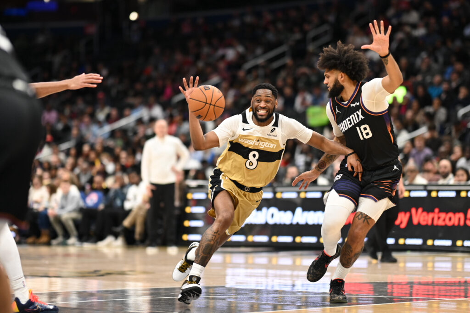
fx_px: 1657
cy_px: 156
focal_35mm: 127
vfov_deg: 10.8
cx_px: 235
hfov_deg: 16.1
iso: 400
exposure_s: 1/1000
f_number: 1.2
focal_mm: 85
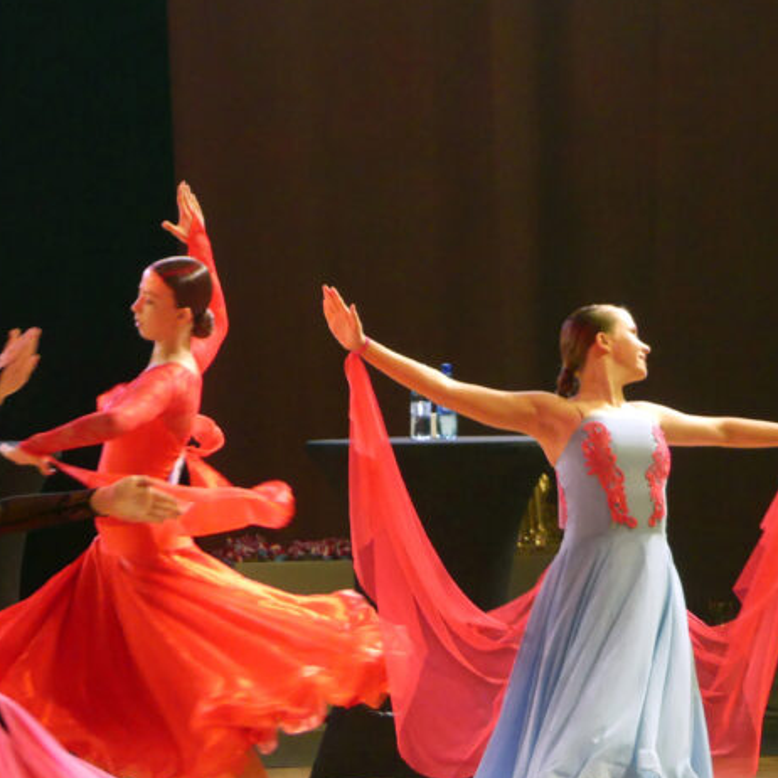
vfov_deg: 5.8
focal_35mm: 303
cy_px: 410
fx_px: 7705
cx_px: 162
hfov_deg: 5.8
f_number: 2.8
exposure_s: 1/80
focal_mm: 37.9
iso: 640
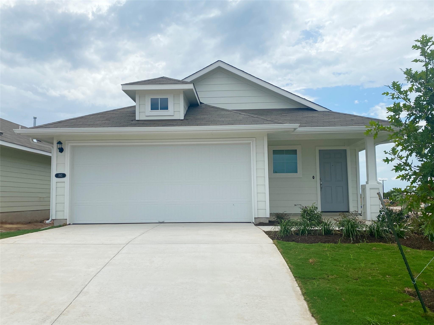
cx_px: 217
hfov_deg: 67.3
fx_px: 326
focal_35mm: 26
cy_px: 162
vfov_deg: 53.0
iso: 32
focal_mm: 4.25
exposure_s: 1/6410
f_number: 1.8
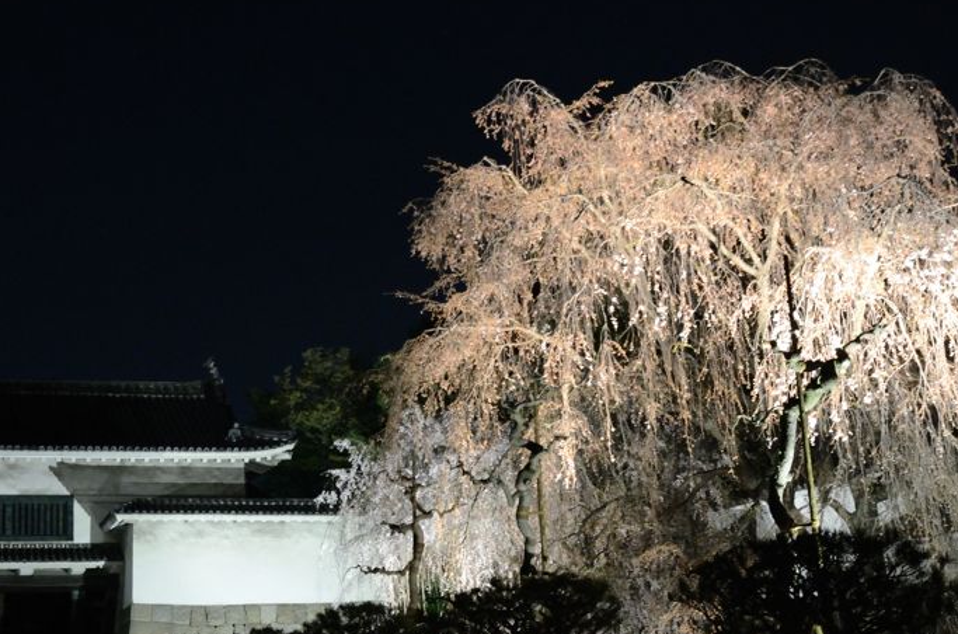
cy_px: 390
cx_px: 335
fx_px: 1434
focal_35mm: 54
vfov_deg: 24.9
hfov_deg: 36.6
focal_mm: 24
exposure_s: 1/3
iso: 3200
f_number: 5.6
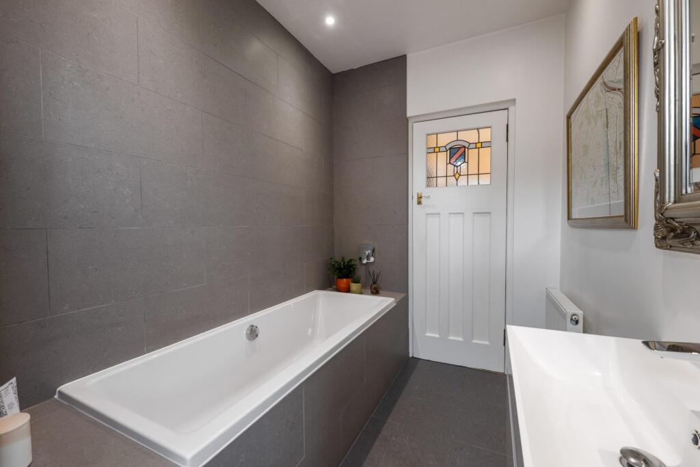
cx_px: 350
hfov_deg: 104.2
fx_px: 272
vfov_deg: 81.2
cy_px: 234
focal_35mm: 14
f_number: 8
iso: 640
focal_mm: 14
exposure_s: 1/10
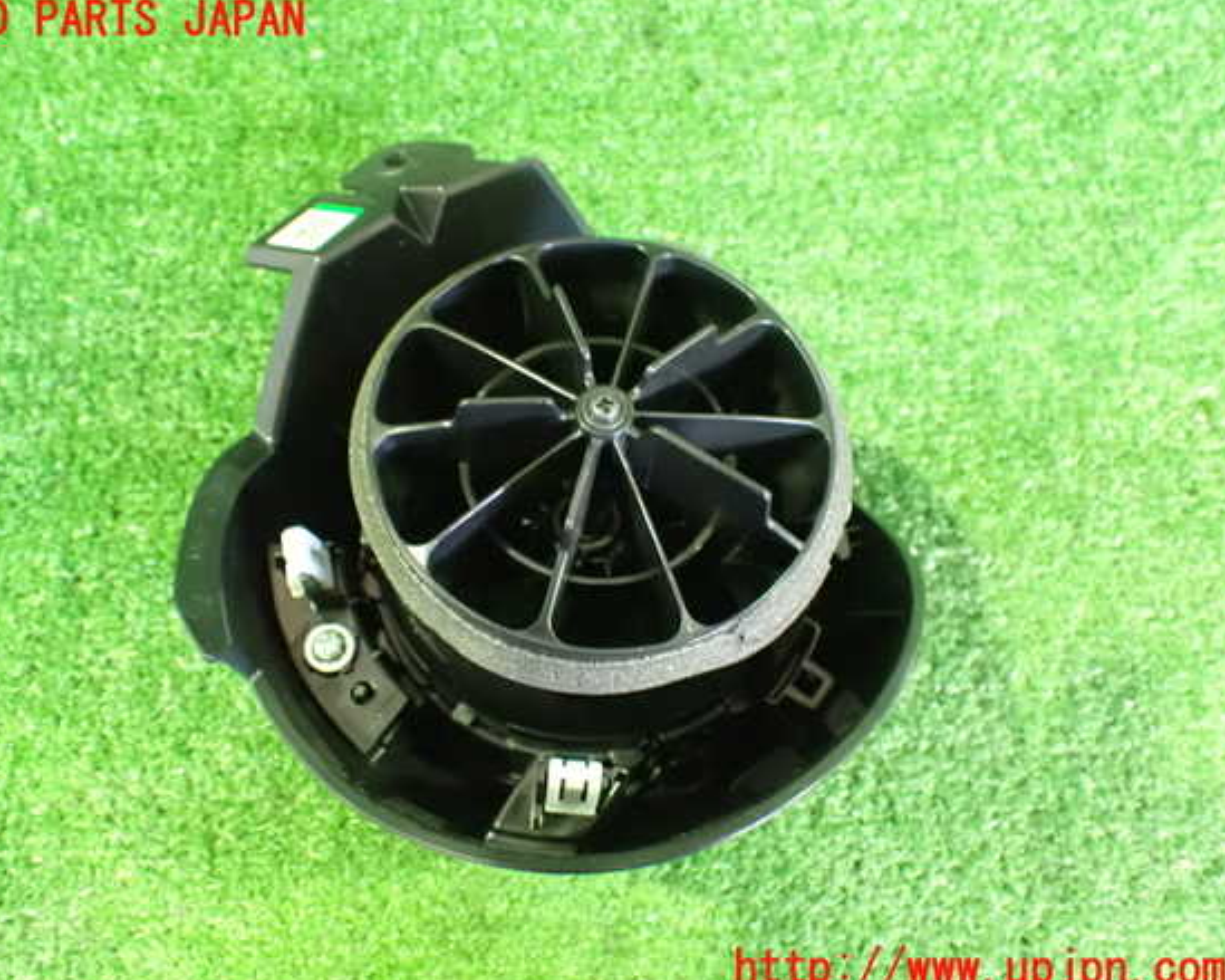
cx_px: 569
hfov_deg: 55.6
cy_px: 496
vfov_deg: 45.8
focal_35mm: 32
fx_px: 1160
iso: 1600
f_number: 2.3
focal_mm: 5.4
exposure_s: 1/15
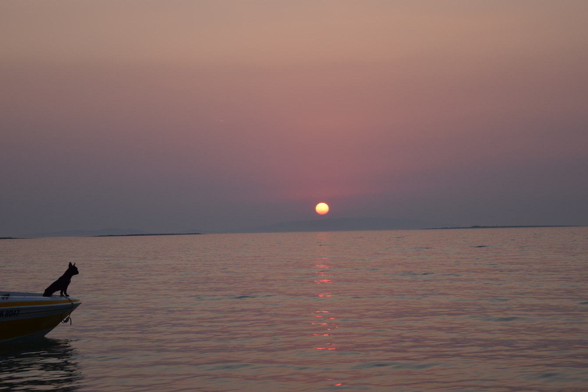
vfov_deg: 16.3
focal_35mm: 84
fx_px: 1372
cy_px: 177
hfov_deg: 24.2
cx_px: 294
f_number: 5.6
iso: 100
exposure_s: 1/125
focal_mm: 50
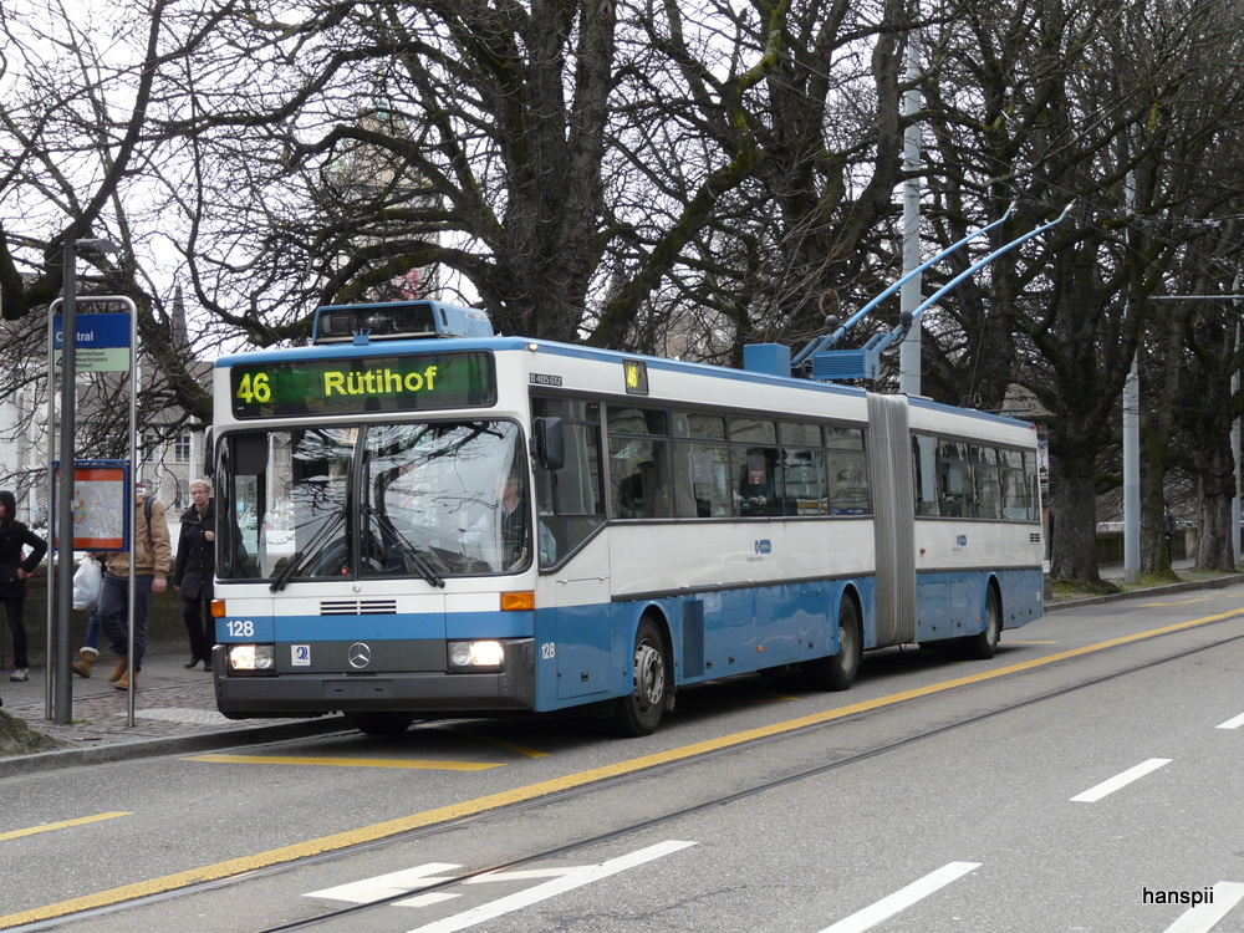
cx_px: 622
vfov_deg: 20.2
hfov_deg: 26.7
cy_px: 466
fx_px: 2623
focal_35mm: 73
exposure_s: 1/50
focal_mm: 12
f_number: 3.2
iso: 160
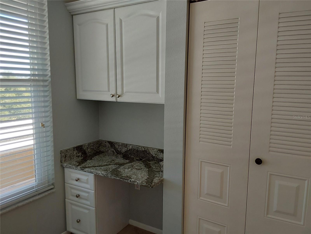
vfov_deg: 49.7
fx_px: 252
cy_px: 117
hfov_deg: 63.4
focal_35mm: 28
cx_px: 156
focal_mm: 2.91
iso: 64
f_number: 1.9
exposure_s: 1/120
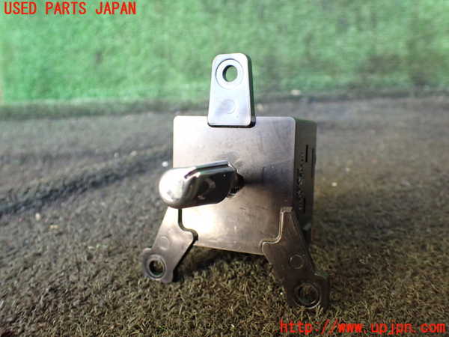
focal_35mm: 30
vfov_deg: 46.8
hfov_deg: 60.0
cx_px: 224
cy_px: 168
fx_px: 389
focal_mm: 5.4
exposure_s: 1/125
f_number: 2.3
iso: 800
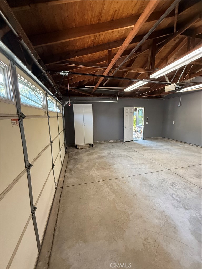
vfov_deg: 102.1
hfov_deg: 85.7
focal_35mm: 14
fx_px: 109
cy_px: 134
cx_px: 101
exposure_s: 1/120
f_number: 2.2
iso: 400
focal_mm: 2.22
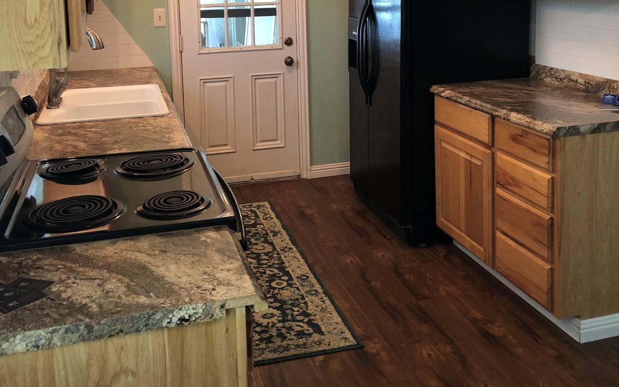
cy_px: 43
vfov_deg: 30.6
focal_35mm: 40
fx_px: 675
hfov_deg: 49.3
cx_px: 309
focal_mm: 3.99
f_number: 1.8
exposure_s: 1/15
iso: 50
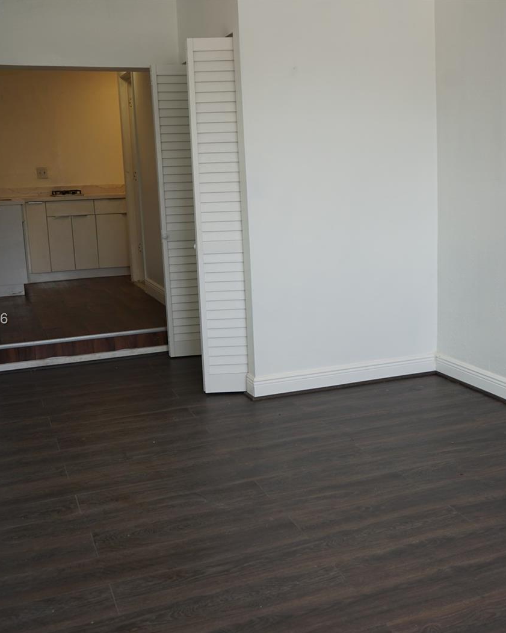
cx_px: 302
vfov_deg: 45.8
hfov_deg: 37.2
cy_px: 320
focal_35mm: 40
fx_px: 749
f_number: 4
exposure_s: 1/160
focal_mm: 28
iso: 160
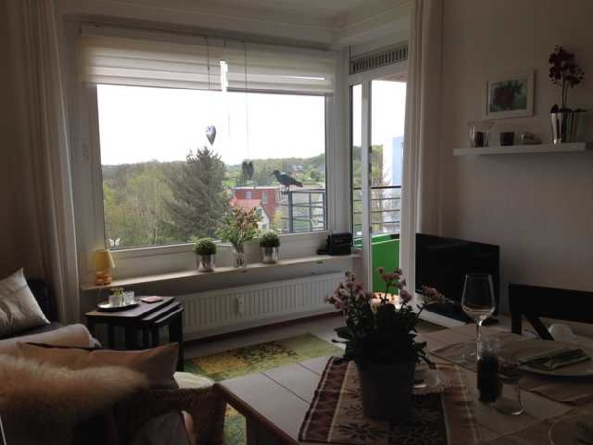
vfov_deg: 40.7
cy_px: 222
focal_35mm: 35
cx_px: 296
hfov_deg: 52.6
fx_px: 600
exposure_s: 1/363
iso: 50
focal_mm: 4.28
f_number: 2.4
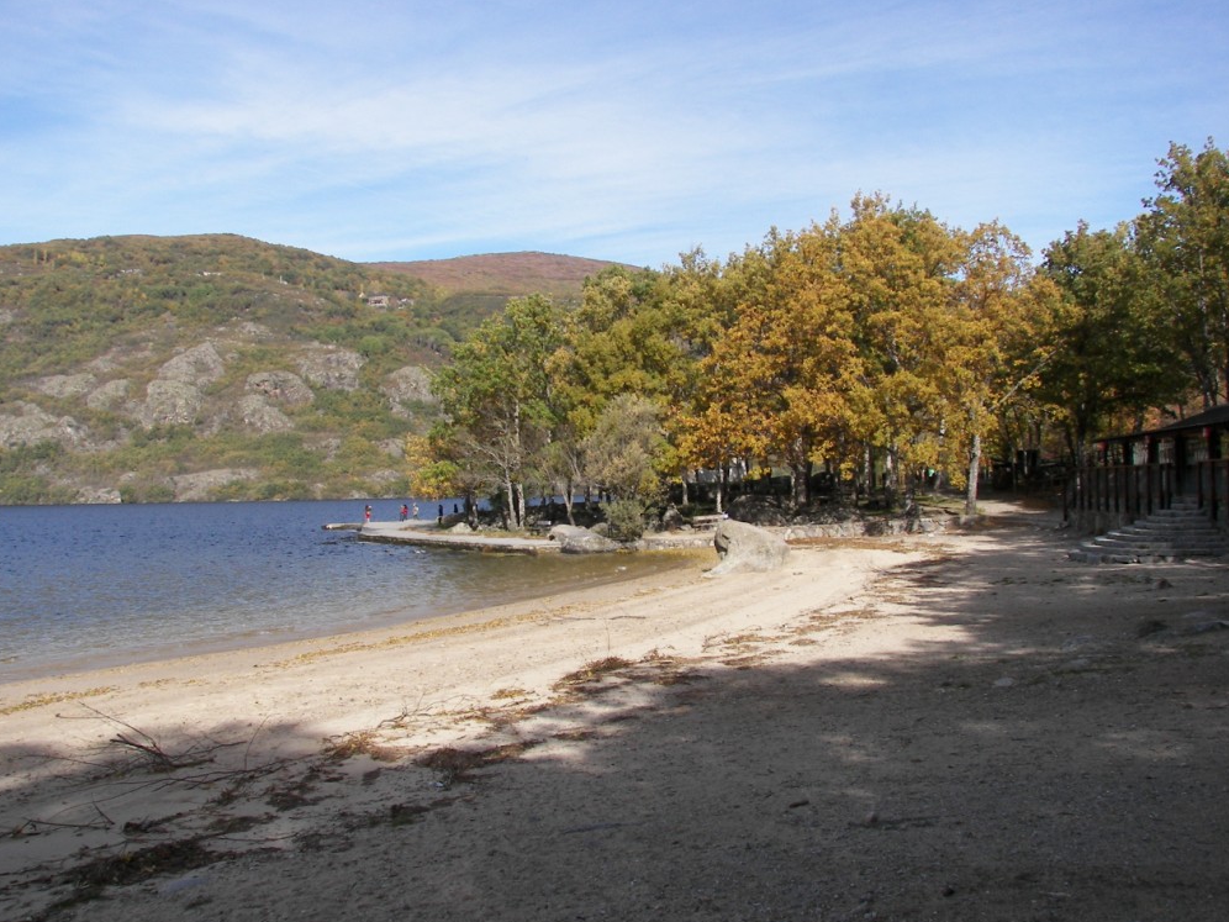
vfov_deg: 38.7
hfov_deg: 50.1
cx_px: 603
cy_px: 467
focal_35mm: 37
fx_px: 1314
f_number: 4
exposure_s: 1/500
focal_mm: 6
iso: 50
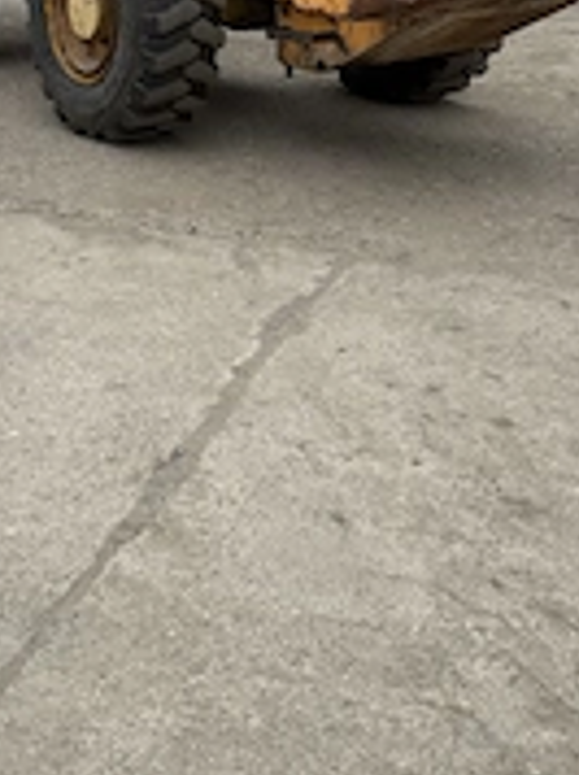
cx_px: 200
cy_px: 126
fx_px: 1207
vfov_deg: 34.2
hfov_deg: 26.8
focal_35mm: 54
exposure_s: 1/1361
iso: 80
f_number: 1.78
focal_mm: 6.76
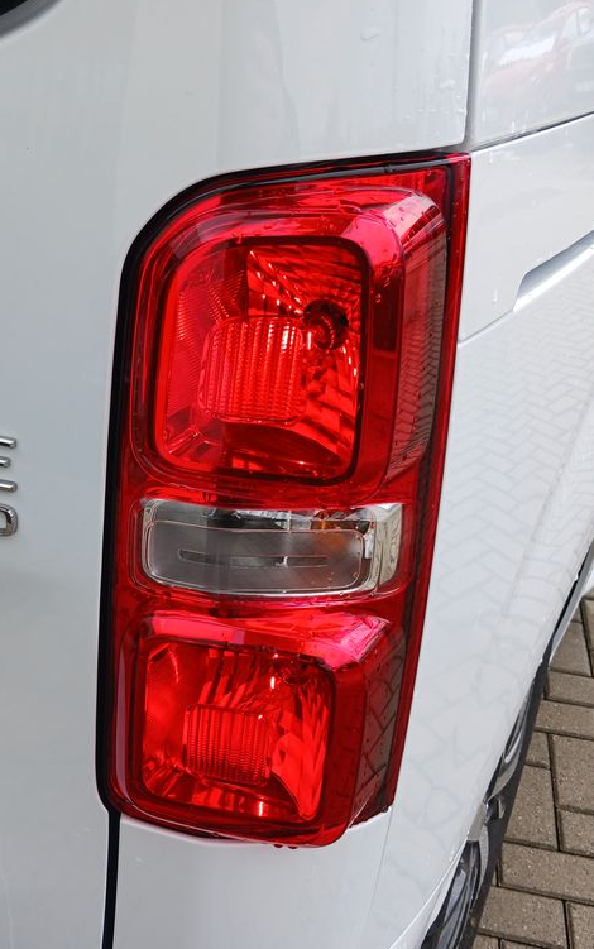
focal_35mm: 39
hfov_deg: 32.5
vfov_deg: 50.4
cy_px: 471
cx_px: 188
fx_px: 1009
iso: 25
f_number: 1.8
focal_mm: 4
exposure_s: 1/100
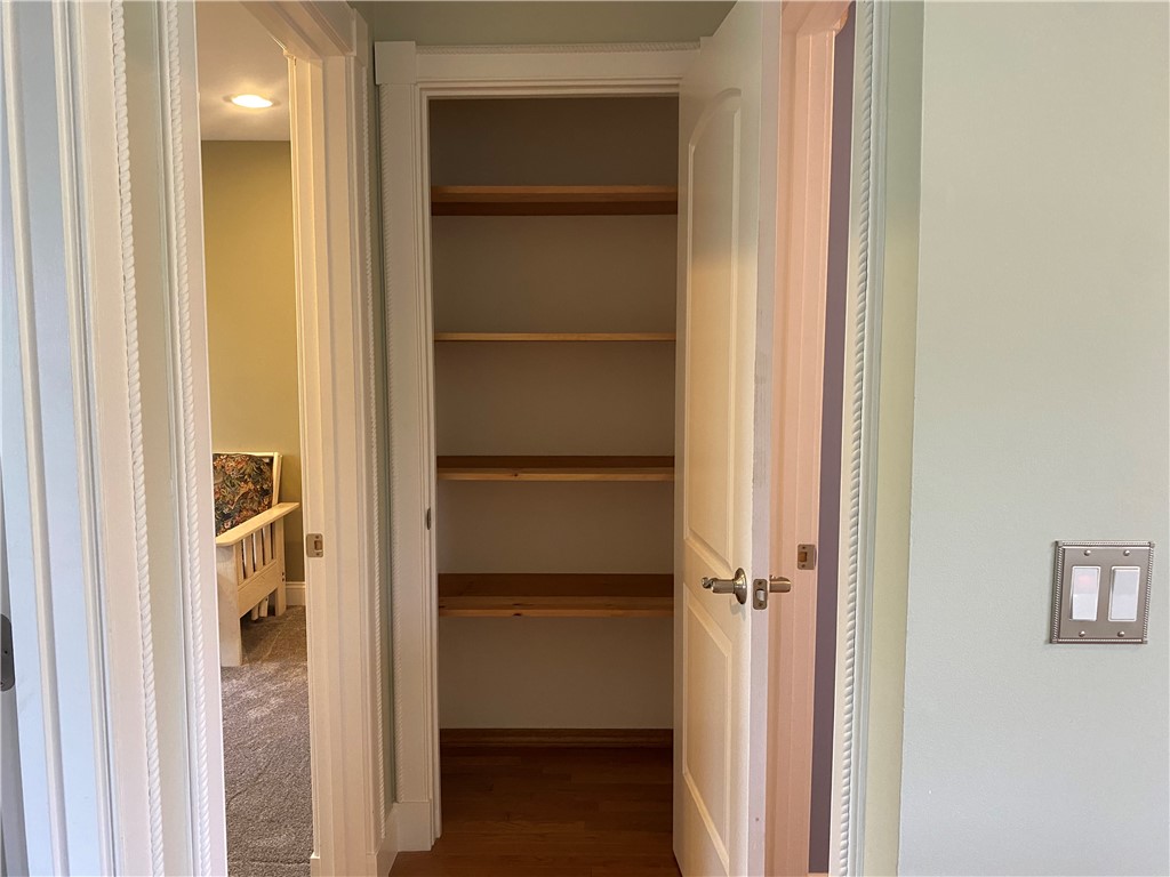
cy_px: 438
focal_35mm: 26
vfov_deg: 53.1
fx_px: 879
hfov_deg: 67.3
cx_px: 585
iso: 200
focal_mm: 4.25
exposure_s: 1/60
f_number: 1.8
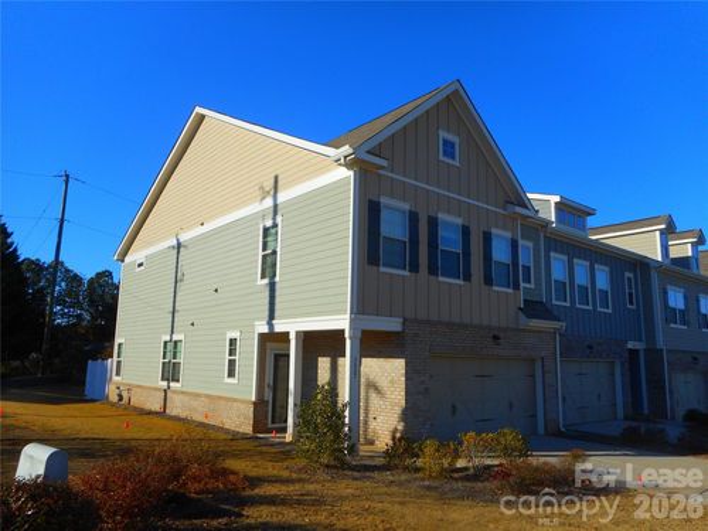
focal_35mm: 25
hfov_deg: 69.4
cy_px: 266
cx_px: 354
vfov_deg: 54.9
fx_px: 511
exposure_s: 1/1000
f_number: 3.7
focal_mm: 4.5
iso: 80
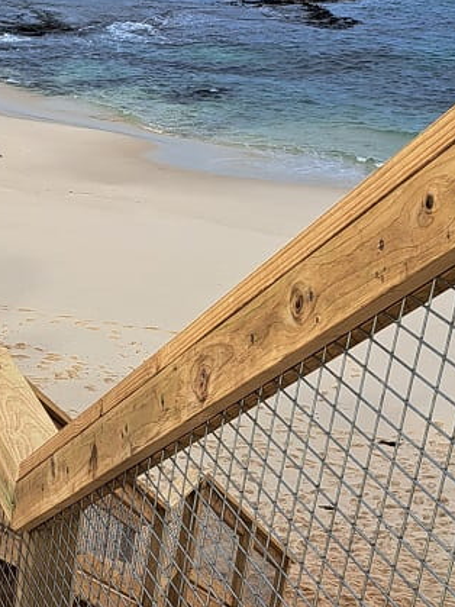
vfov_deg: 21.9
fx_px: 1526
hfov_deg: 15.2
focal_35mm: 87
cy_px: 562
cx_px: -303
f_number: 1.8
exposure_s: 1/455
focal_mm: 5.23
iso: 50
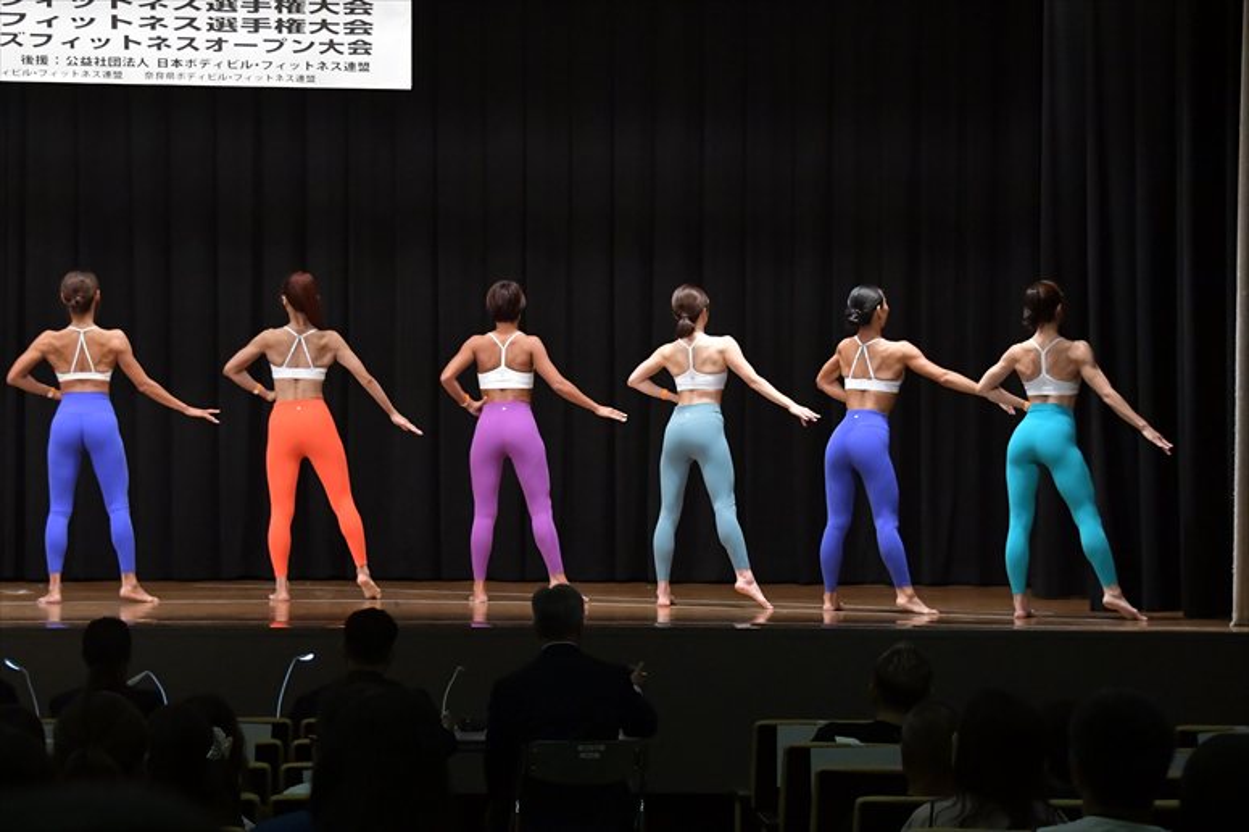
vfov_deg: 13.4
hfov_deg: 20.0
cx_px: 624
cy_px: 416
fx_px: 3537
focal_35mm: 102
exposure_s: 1/400
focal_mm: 68
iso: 5000
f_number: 5.6
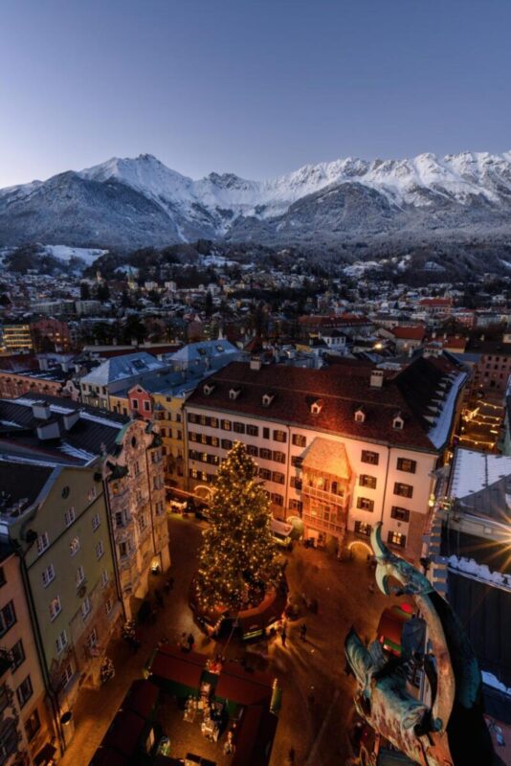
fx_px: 319
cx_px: 256
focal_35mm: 15
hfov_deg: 77.4
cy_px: 383
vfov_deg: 100.4
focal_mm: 15
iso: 64
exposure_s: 10
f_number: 14
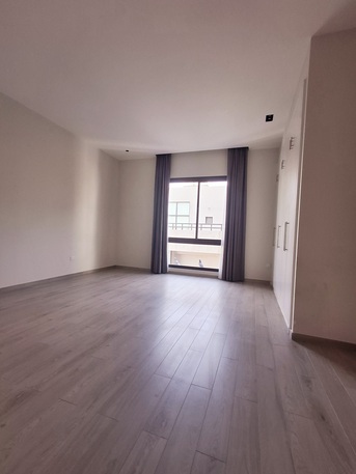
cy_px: 237
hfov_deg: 78.1
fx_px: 219
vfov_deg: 94.5
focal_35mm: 16
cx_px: 178
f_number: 2.2
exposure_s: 1/50
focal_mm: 1.64
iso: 50
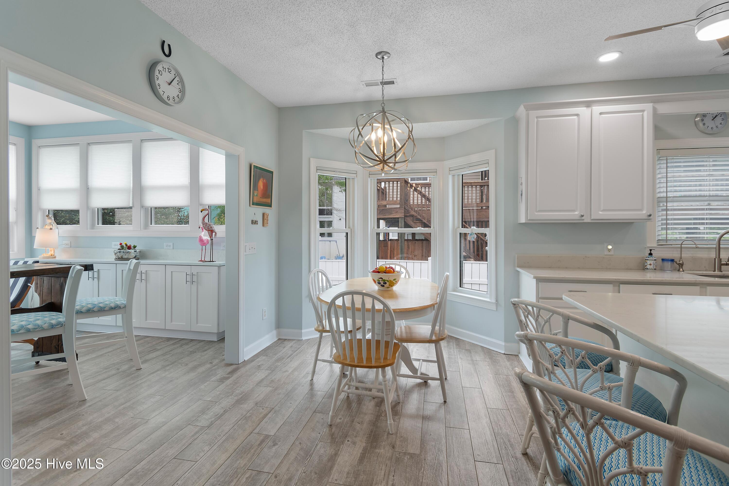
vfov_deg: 73.7
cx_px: 364
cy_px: 243
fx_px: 324
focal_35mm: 16
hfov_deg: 96.7
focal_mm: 11
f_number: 4.8
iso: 100
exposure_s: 1/13
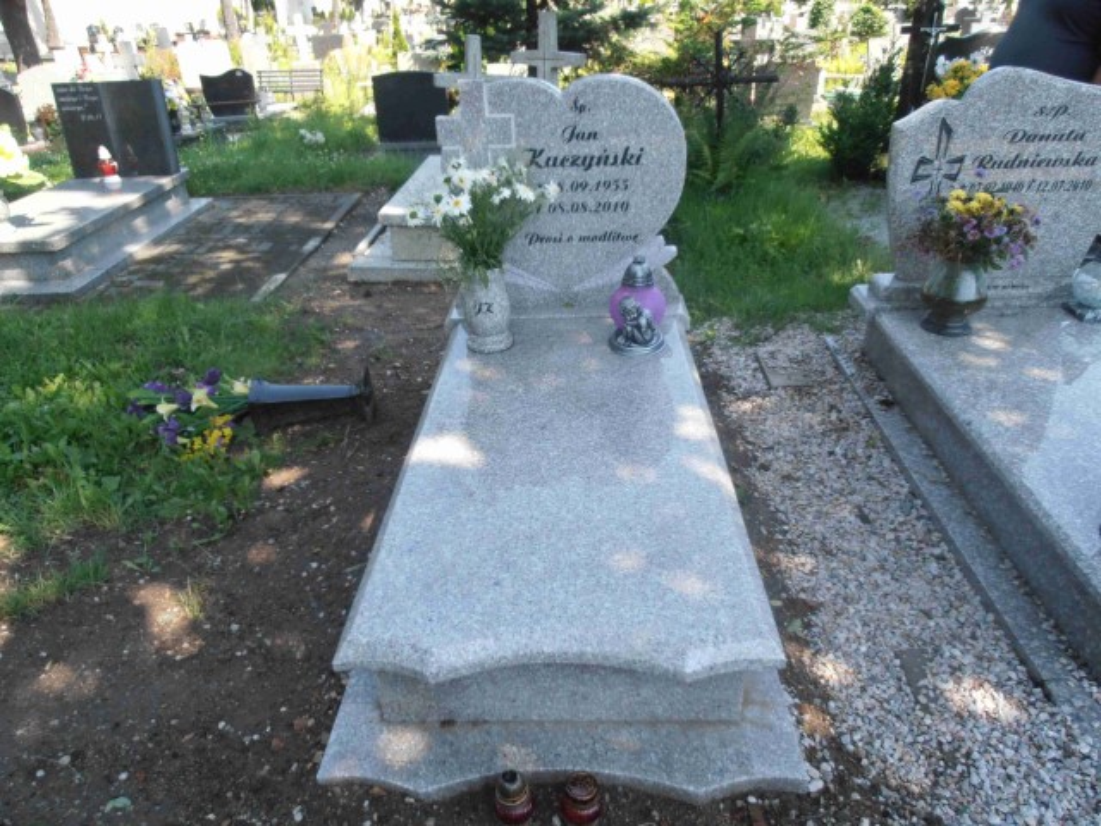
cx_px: 550
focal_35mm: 24
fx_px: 763
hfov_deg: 71.6
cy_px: 413
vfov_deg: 56.8
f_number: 3
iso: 80
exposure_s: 1/250
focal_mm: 4.2
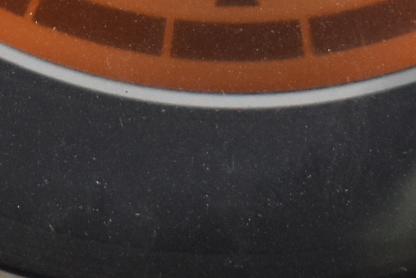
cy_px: -470
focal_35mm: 318
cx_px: 221
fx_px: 3674
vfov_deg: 4.2
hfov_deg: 6.5
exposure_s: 1/60
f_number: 4.5
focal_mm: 32
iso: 800
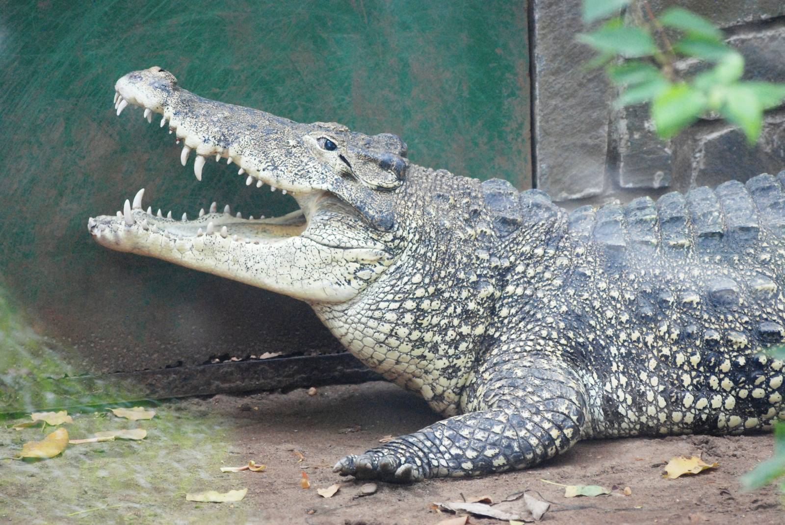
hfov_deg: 8.1
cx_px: 392
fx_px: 5567
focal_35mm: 255
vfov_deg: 5.4
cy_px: 262
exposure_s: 1/160
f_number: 5
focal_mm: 170
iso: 1600
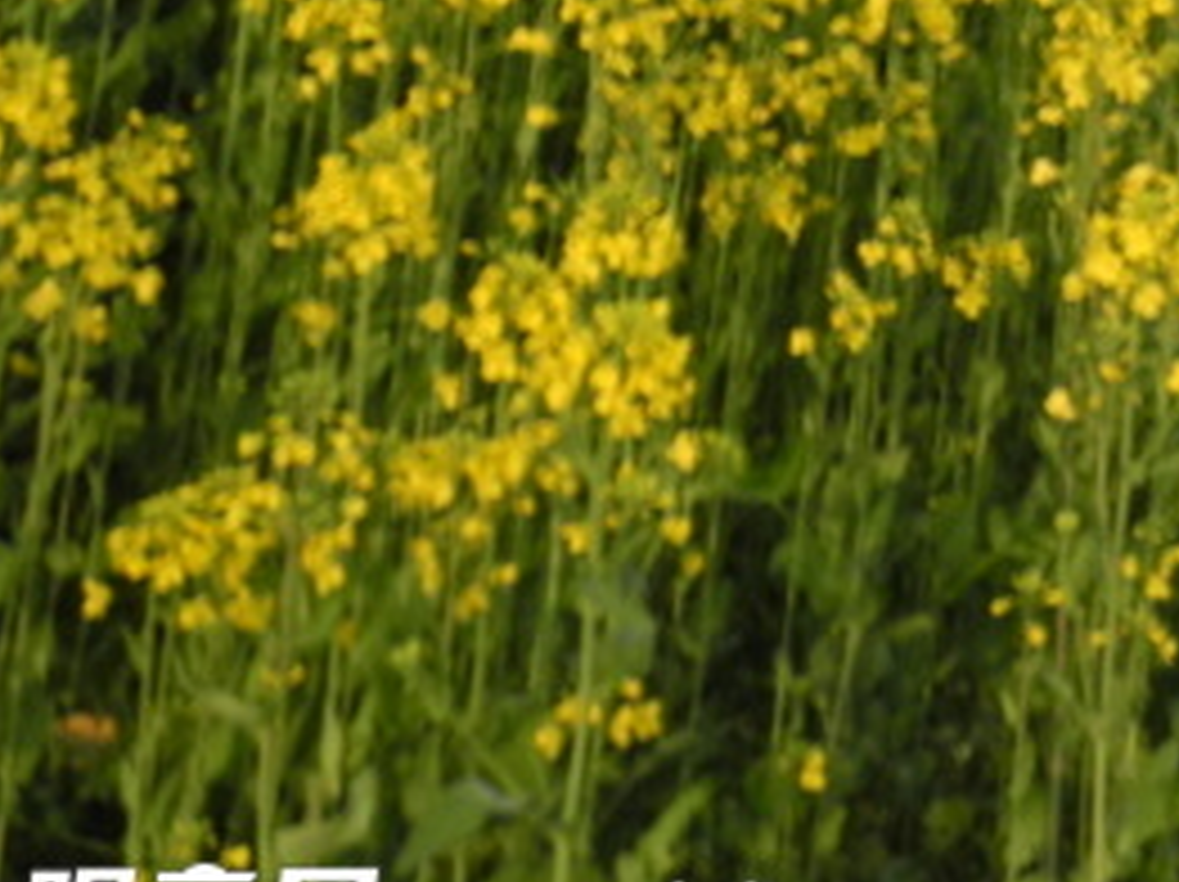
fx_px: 5989
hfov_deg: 10.4
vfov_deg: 8.1
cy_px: -734
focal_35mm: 176
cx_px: 2254
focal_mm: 9.7
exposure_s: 1/663
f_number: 3.2
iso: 100
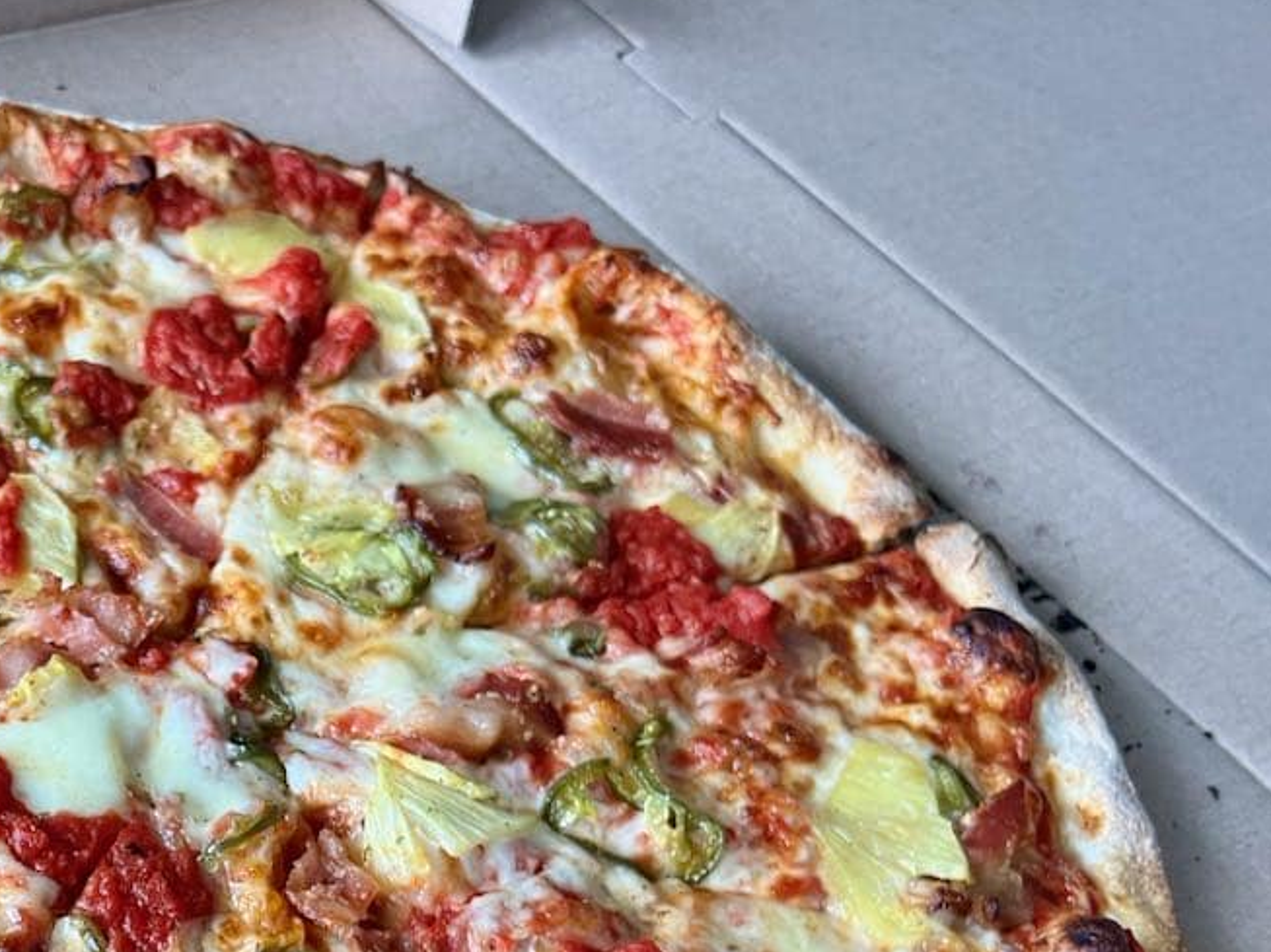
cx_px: 68
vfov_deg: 27.1
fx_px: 1872
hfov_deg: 34.8
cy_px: 925
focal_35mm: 51
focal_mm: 5.7
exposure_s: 1/79
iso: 125
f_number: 1.5
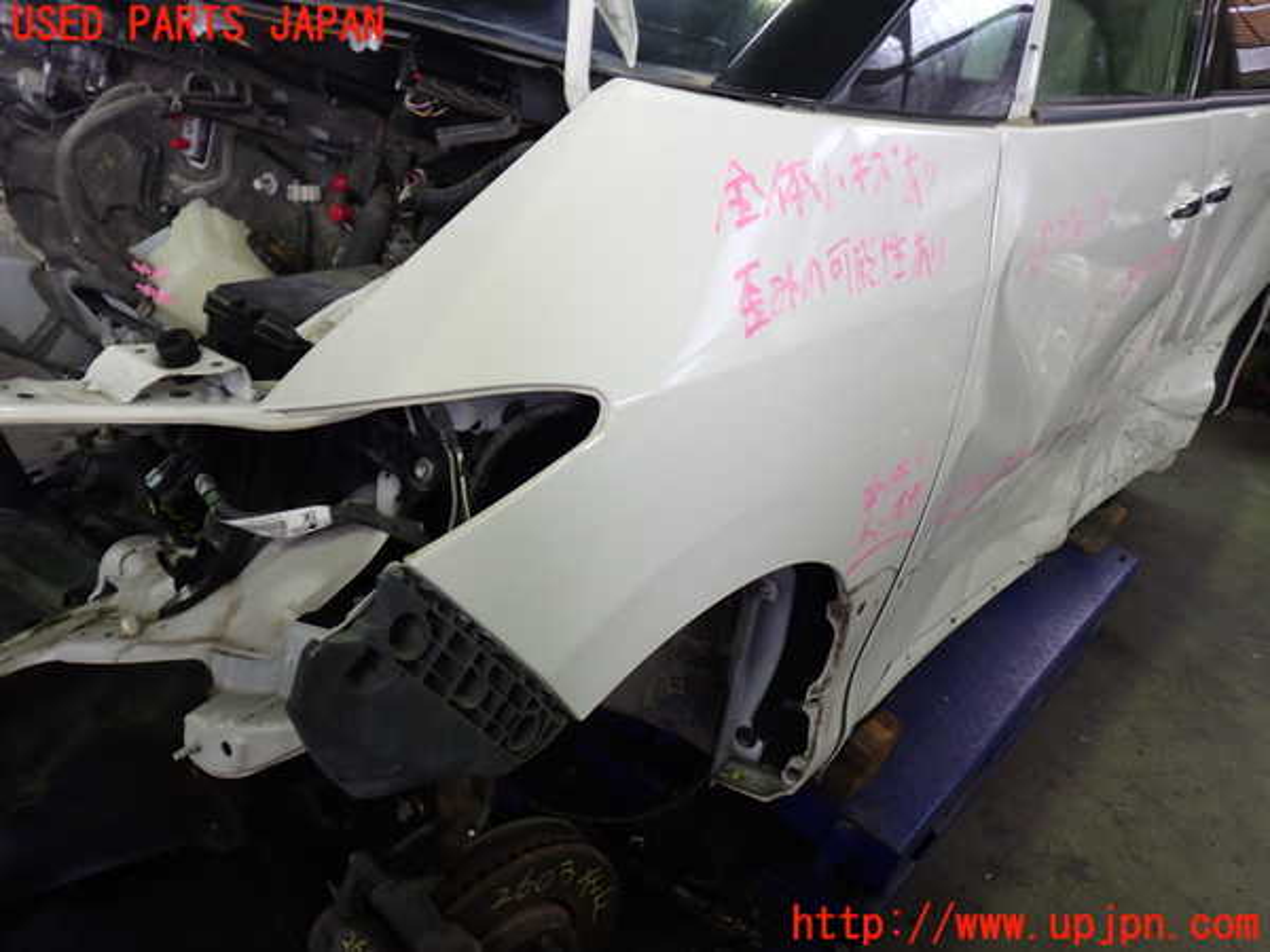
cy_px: 476
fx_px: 1174
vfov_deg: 44.2
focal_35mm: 32
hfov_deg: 56.8
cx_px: 635
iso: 200
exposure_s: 1/40
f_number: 2.4
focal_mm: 5.79
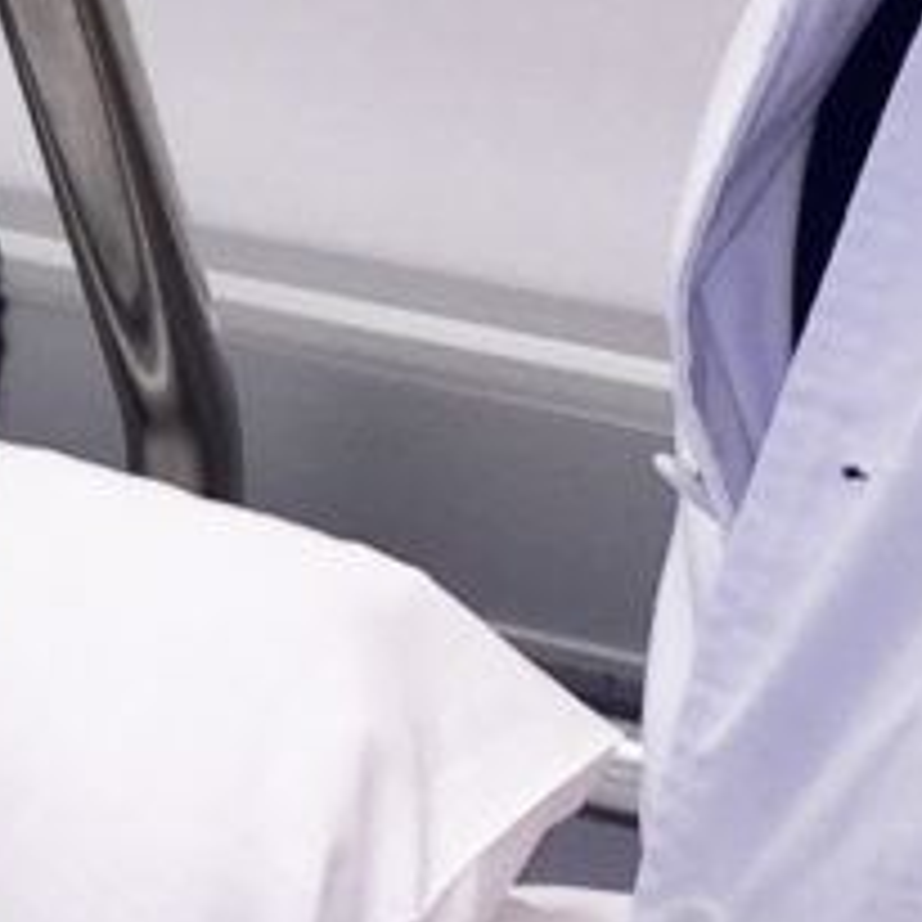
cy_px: 175
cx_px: -22
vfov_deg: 8.7
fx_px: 6027
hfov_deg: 8.7
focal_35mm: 200
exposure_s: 1/39
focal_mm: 4.15
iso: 32
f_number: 2.2
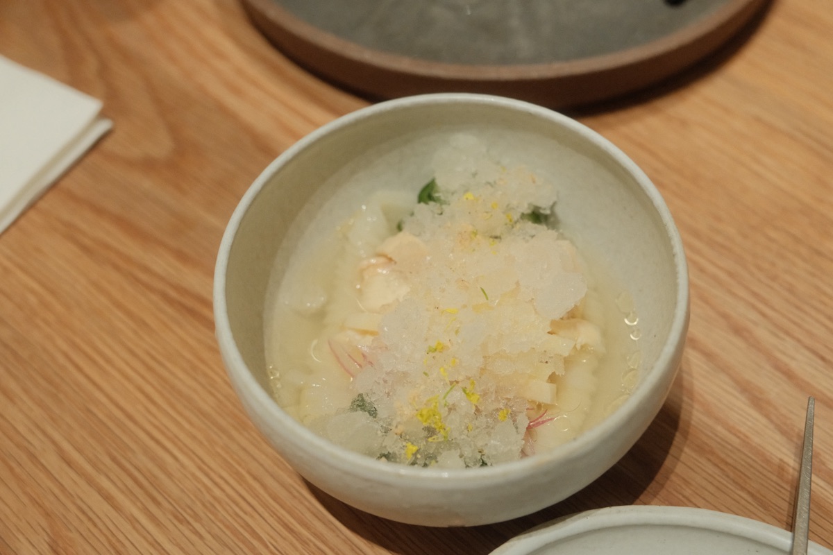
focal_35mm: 41
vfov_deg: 32.6
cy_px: 278
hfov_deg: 47.4
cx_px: 416
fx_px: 949
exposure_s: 1/125
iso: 3200
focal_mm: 27.2
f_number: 3.6
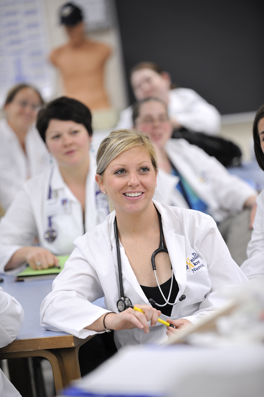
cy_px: 198
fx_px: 1487
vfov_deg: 15.2
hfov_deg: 10.1
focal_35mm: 135
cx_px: 132
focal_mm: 135
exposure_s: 1/200
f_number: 2.8
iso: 1000
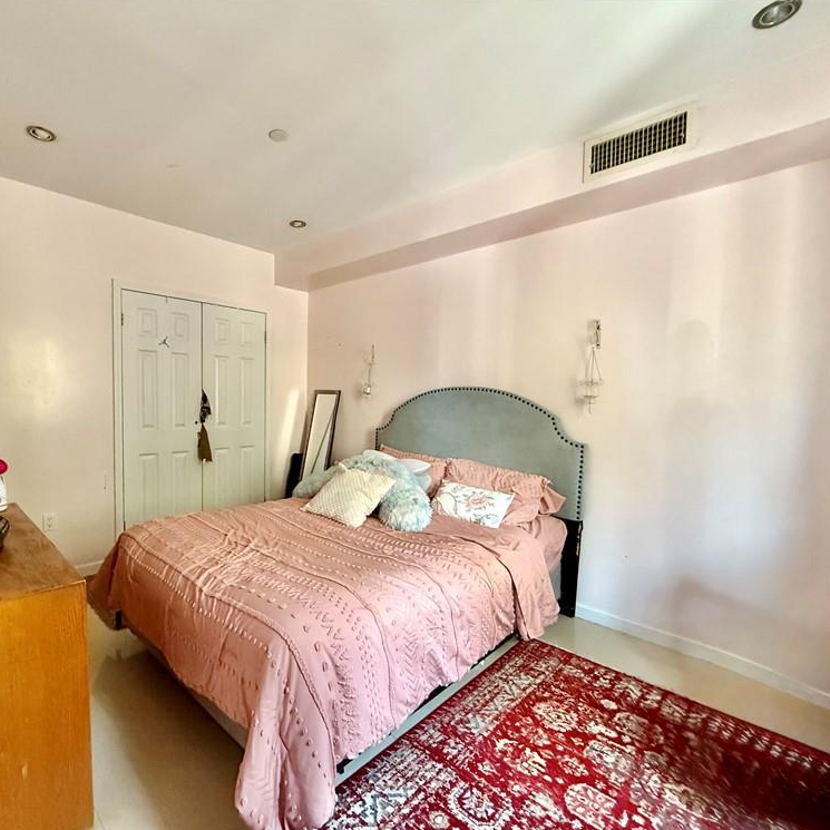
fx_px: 461
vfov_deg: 84.0
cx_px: 362
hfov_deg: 83.6
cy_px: 422
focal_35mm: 17
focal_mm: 2.22
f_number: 2.2
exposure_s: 1/60
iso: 800
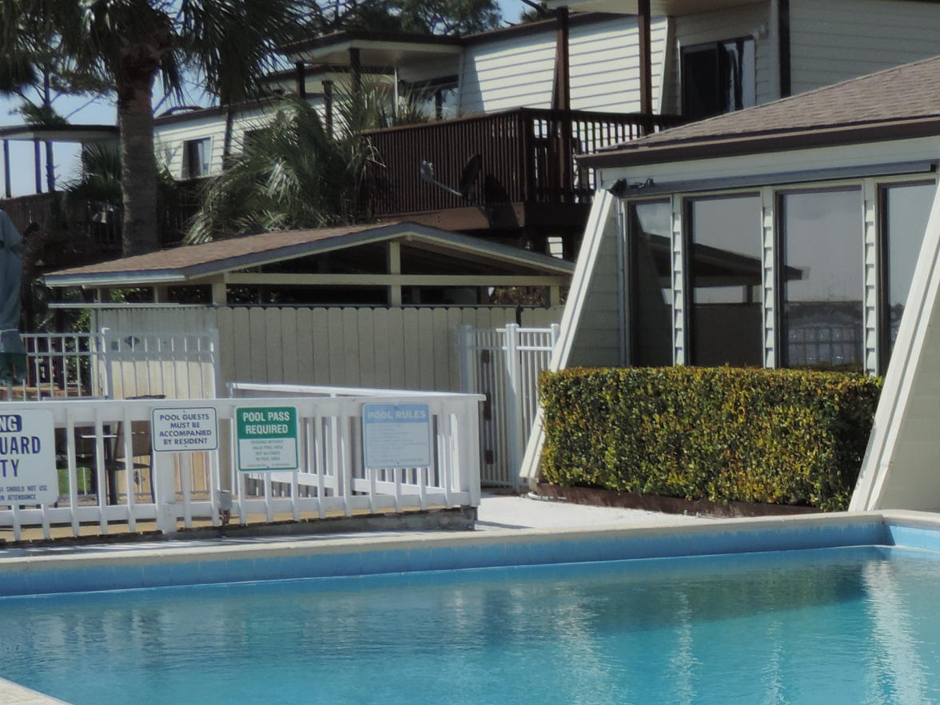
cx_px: 956
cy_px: 765
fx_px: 2770
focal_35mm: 102
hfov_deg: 18.7
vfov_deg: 14.2
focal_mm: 7.1
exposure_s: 1/1600
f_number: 3.3
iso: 80
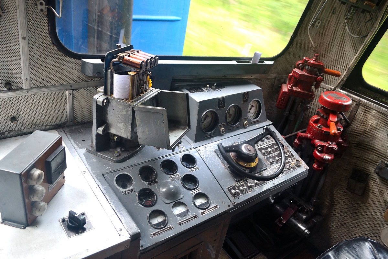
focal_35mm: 27
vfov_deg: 47.9
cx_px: 194
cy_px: 130
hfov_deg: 67.4
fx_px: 291
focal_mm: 18
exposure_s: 1/30
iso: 400
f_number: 3.5
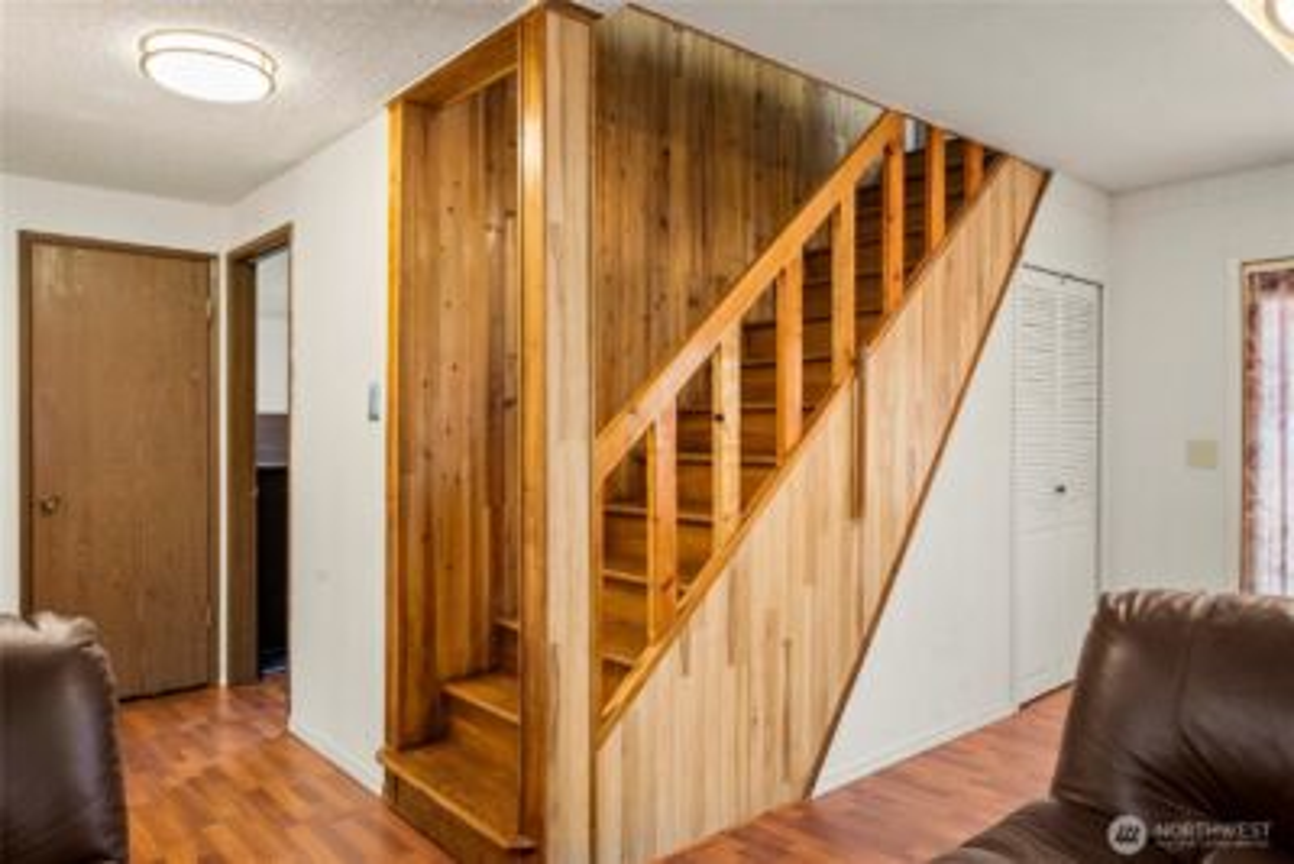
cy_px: 432
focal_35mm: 24
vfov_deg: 53.2
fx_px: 863
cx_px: 647
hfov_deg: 73.7
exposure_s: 1/30
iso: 640
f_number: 8
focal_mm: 24
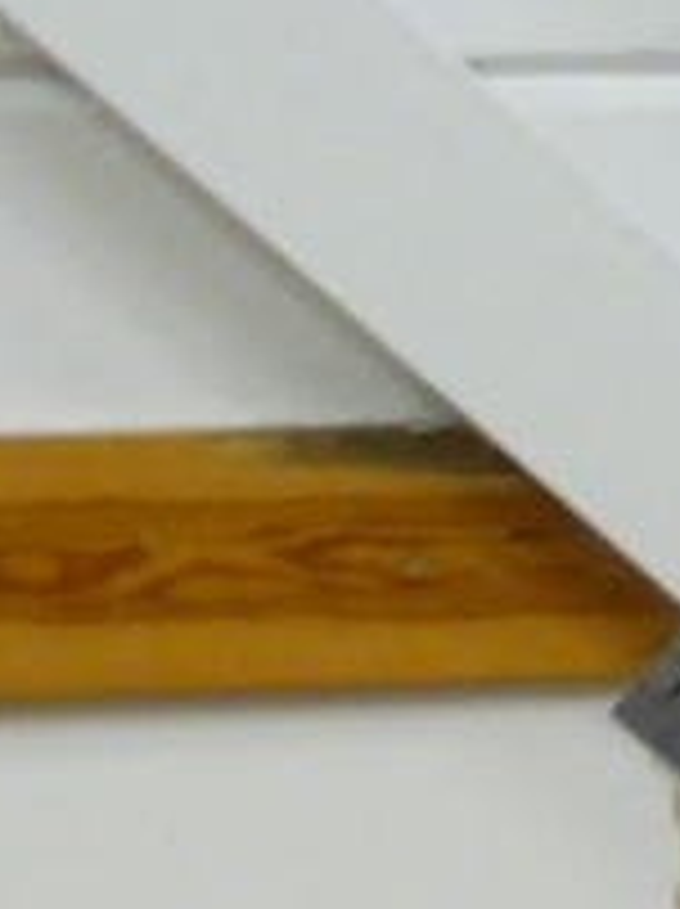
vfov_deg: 9.3
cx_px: 1689
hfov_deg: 6.7
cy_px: 1350
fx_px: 5460
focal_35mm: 208
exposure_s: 1/13
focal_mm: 7.4
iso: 400
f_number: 3.9
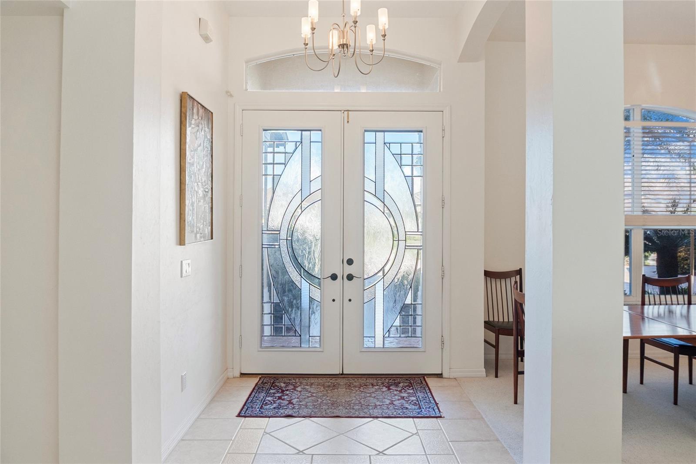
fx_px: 464
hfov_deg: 73.8
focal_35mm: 24
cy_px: 232
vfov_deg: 53.1
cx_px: 348
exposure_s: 1/30
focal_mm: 16
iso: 400
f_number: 8
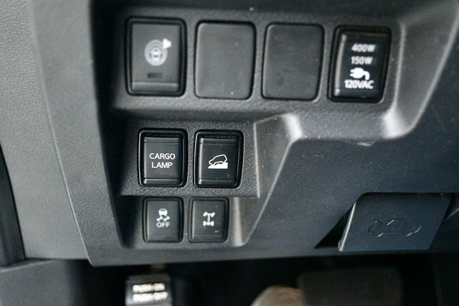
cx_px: 230
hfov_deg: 45.5
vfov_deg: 31.2
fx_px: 548
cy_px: 153
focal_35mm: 43
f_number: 4.5
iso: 12800
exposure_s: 1/50
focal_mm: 29
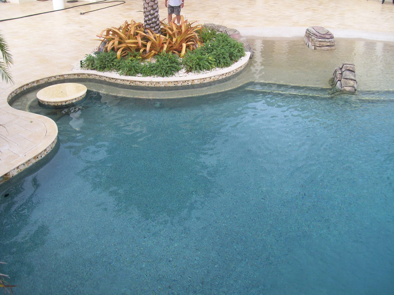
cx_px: 197
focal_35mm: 36
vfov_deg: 39.7
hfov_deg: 51.4
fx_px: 410
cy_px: 148
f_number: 2.7
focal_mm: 6
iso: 80
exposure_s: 1/587
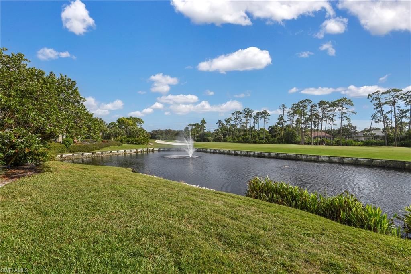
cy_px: 137
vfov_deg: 73.8
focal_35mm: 16
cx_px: 206
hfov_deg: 96.7
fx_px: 183
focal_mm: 16
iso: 400
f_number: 11
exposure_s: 1/250
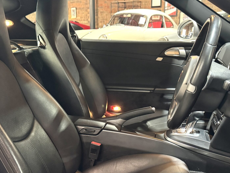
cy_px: 104
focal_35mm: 44
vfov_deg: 32.8
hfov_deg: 42.9
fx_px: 292
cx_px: 108
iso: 1000
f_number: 1.78
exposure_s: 1/33
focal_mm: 6.76
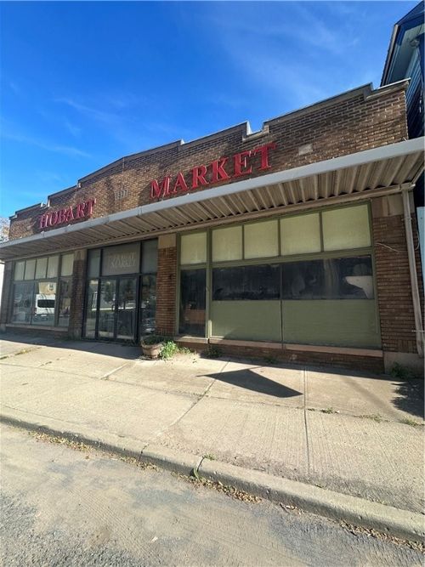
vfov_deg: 102.1
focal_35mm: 14
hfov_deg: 85.7
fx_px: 229
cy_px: 284
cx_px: 212
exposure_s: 1/572
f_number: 2.2
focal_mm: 2.22
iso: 40
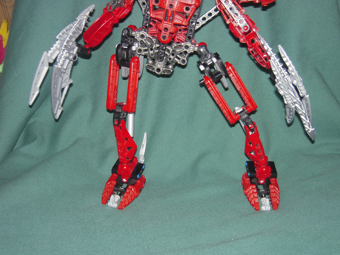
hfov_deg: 38.2
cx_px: 170
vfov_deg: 29.1
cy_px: 128
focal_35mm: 50
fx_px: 491
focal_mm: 8.9
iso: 100
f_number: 3.5
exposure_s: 1/30
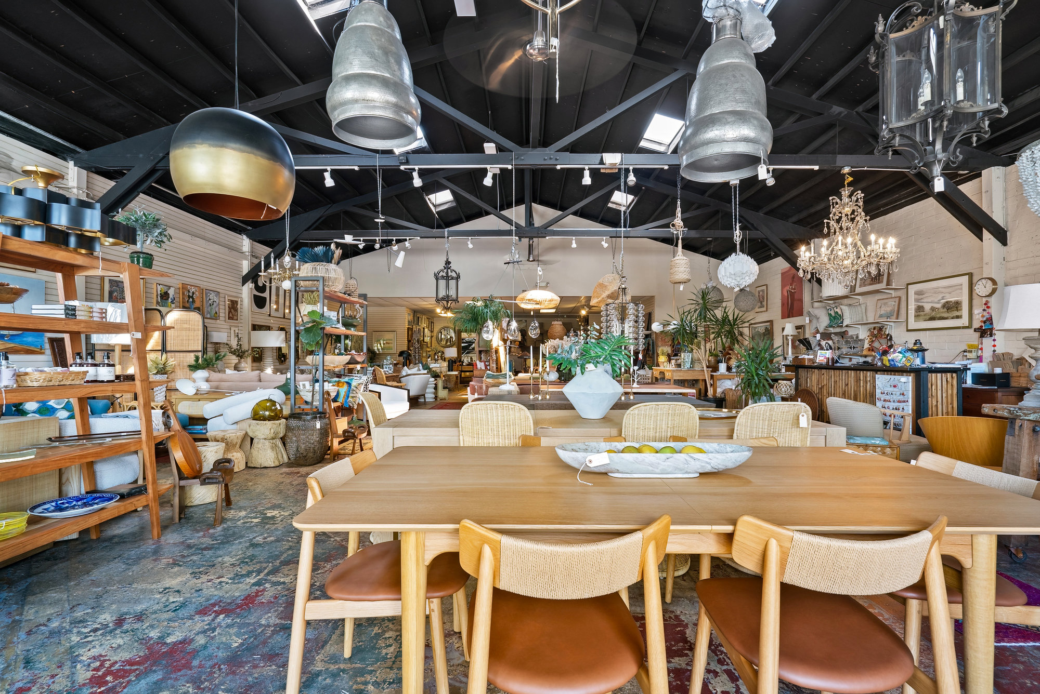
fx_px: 462
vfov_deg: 73.8
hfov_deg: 96.7
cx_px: 520
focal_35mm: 16
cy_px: 347
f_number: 9
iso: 400
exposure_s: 1/3
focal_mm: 16
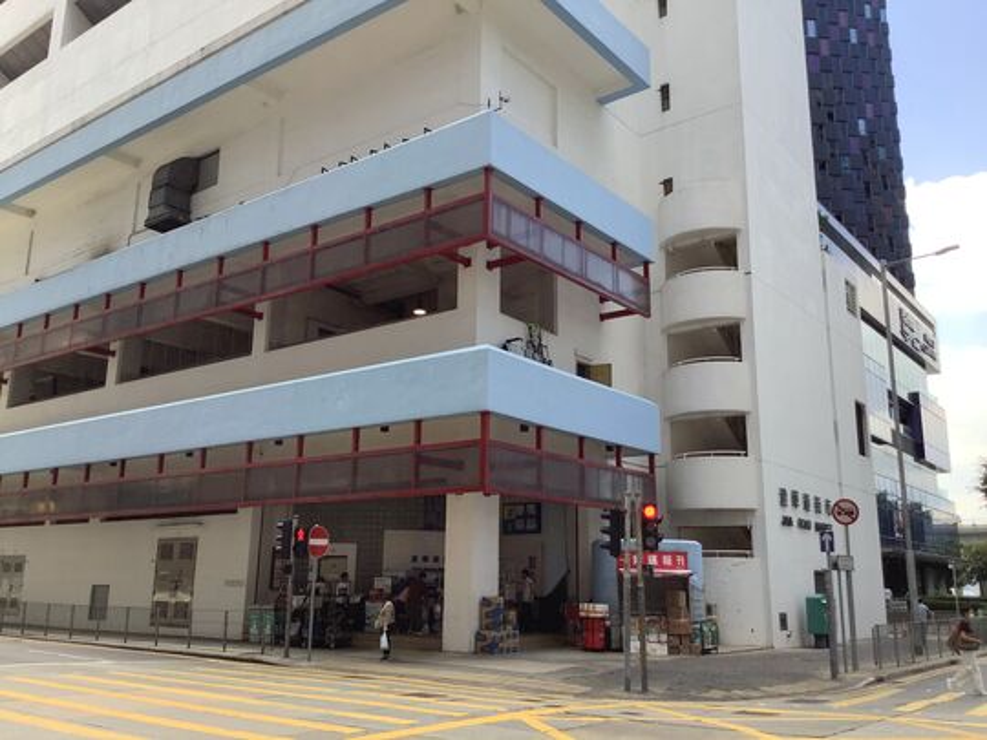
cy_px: 370
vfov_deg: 45.4
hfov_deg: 58.4
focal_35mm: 31
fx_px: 884
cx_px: 494
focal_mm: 3.3
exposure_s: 1/188
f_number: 2.4
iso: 25
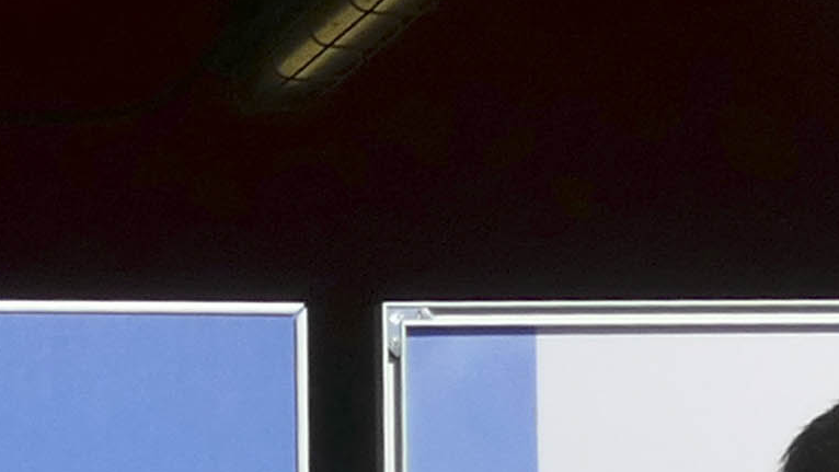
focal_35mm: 247
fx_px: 5495
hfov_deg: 8.0
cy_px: 1993
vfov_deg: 4.5
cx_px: -1217
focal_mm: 12.12
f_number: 8
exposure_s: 1/640
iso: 125
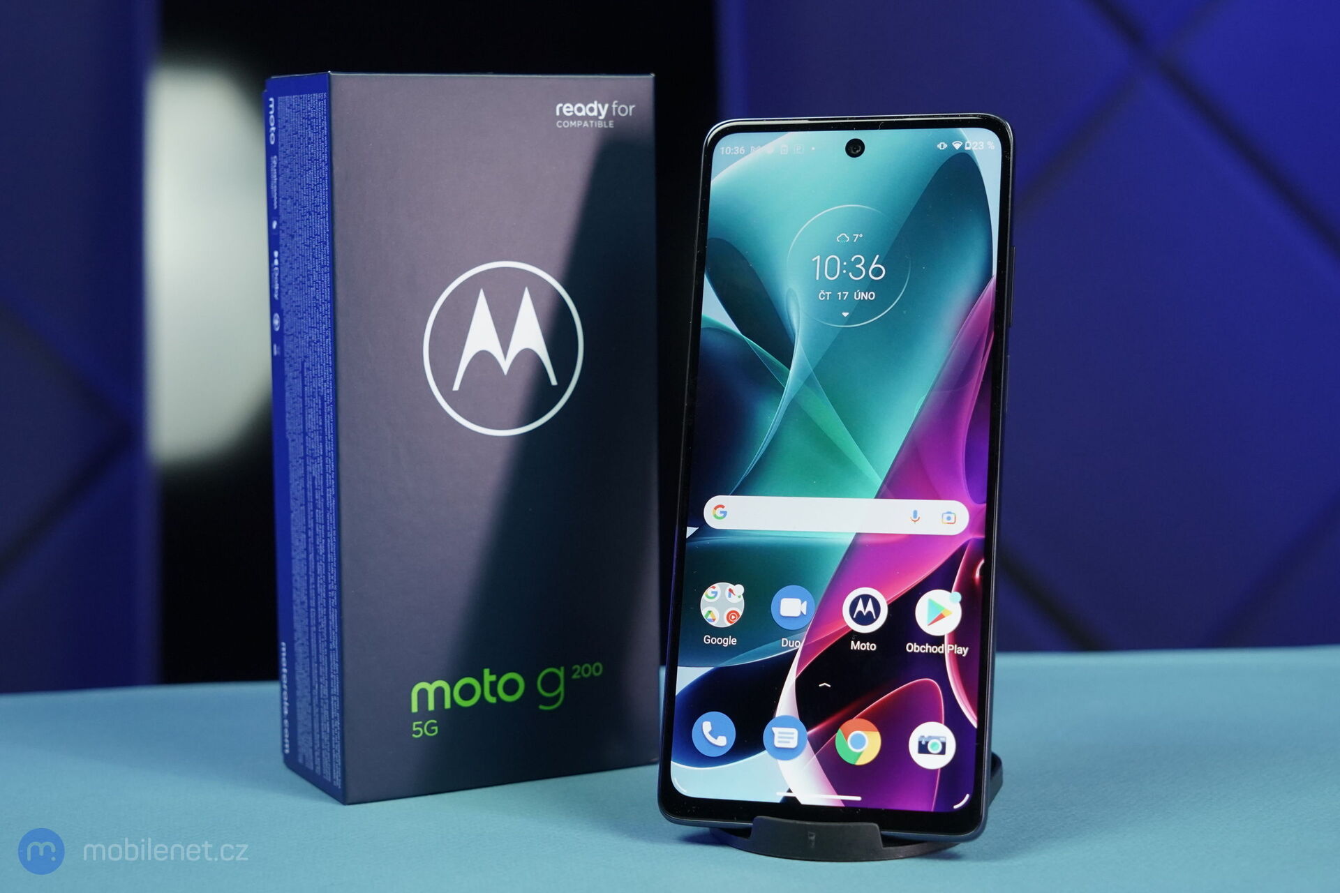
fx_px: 2047
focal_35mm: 55
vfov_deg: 24.6
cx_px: 670
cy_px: 446
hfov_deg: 36.2
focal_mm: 55
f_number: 6.3
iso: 2500
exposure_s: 1/160
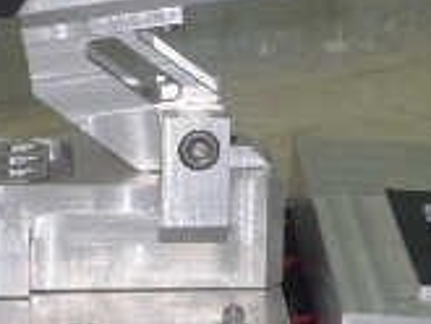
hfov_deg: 11.6
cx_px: 238
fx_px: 2118
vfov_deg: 8.7
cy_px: 209
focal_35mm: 170
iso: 100
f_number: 2.8
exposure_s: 1/30
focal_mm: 5.8
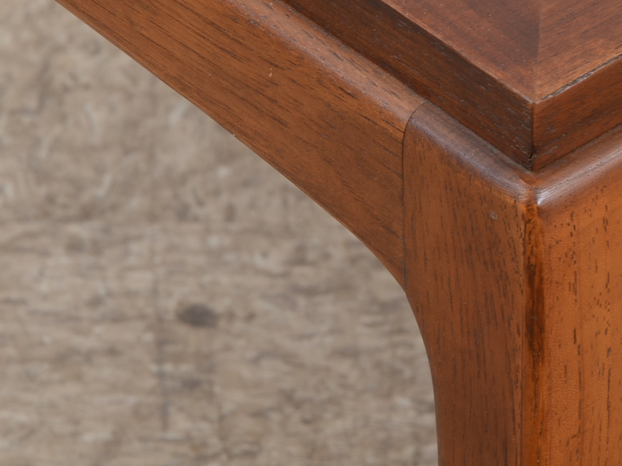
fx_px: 5894
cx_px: 511
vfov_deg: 4.5
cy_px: 148
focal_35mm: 328
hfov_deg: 6.0
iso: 125
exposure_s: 1/80
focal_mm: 105
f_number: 11
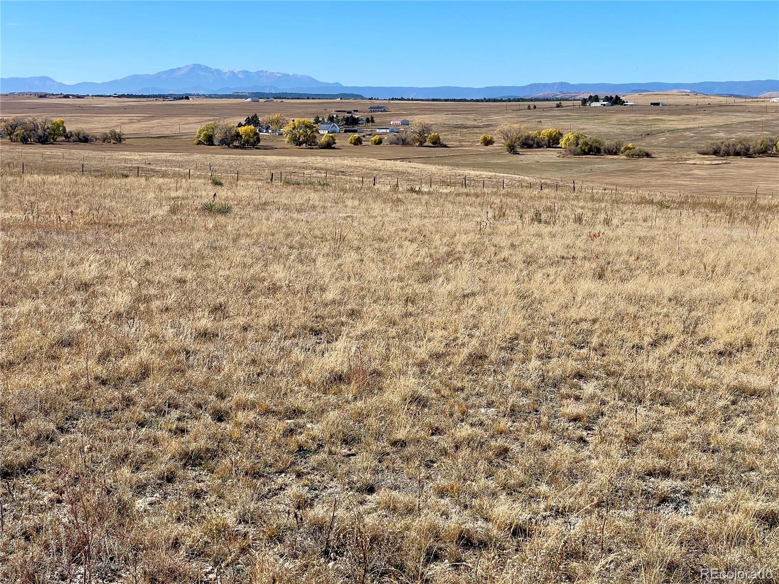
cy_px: 292
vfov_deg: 28.0
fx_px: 1170
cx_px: 390
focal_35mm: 52
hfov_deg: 36.8
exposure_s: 1/1546
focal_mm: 6
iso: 25
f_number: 2
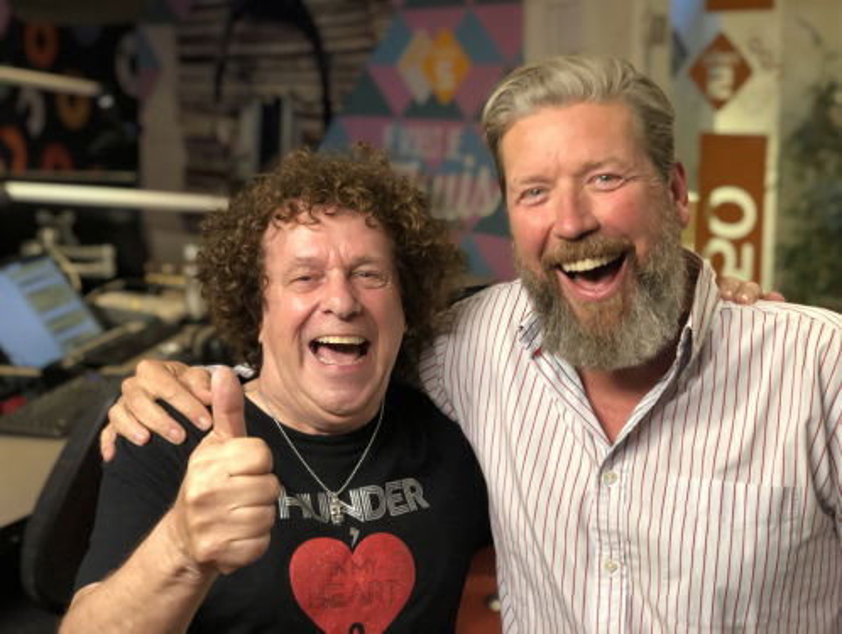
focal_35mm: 52
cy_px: 317
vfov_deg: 28.1
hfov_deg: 36.8
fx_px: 1267
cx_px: 421
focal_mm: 6
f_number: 2.4
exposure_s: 1/33
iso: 125
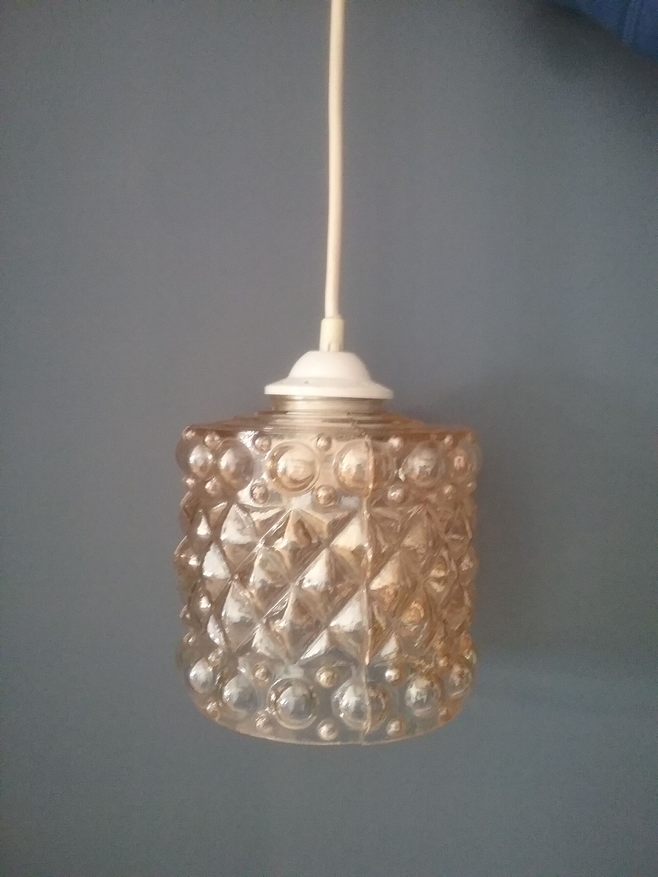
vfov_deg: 58.4
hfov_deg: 45.4
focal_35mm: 31
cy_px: 438
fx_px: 786
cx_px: 329
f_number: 2.2
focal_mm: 3.3
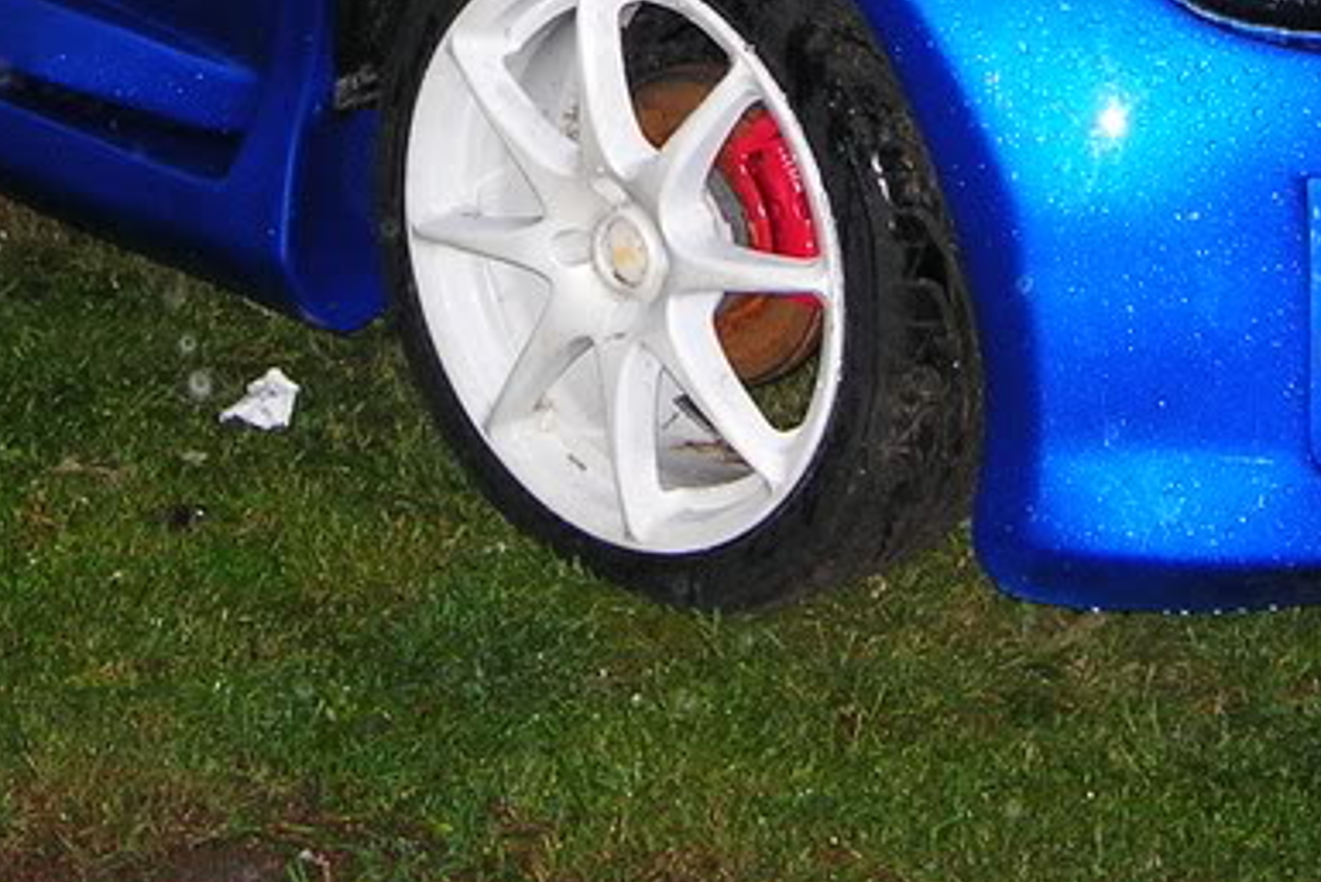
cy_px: -220
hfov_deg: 19.4
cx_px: 614
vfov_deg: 12.7
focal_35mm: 105
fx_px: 3854
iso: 78
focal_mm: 7.8
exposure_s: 1/60.1
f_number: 2.8
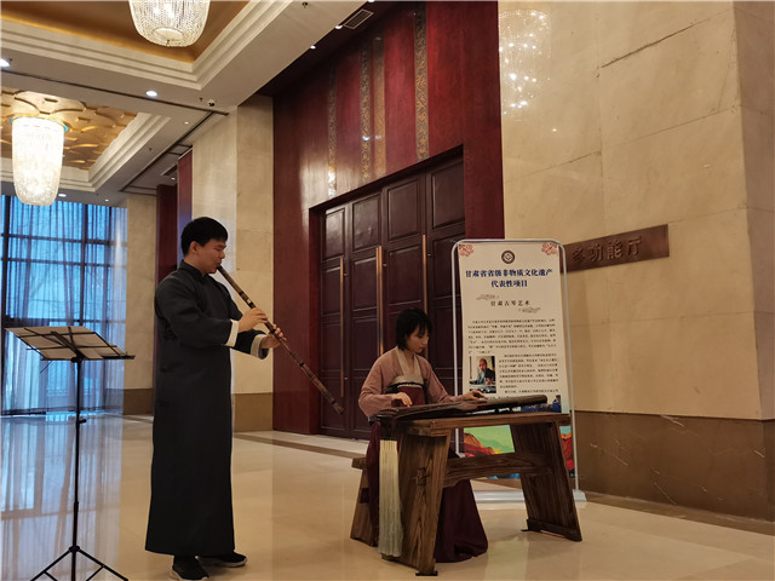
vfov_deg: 44.2
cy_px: 290
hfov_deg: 56.8
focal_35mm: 32
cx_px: 388
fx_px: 716
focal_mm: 5.58
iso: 200
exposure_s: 1/60
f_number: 1.8
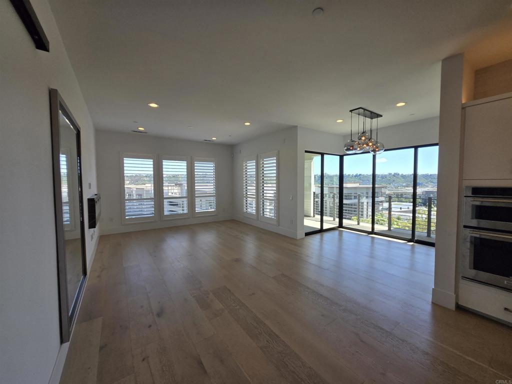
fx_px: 192
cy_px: 192
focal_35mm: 13
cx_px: 256
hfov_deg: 106.2
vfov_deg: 89.9
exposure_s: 1/198
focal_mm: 1.7
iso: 25
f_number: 2.2
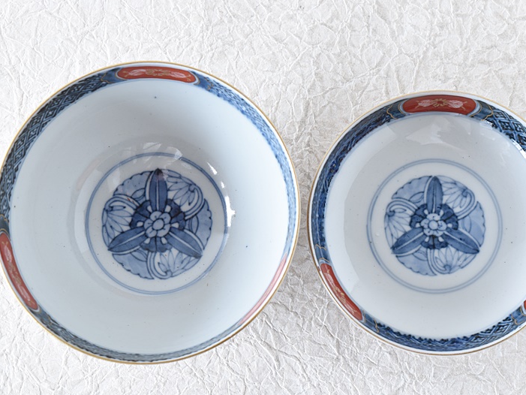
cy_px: 198
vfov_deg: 16.3
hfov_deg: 21.6
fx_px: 1376
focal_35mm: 91
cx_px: 275
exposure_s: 1/1.3
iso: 400
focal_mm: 55
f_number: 9
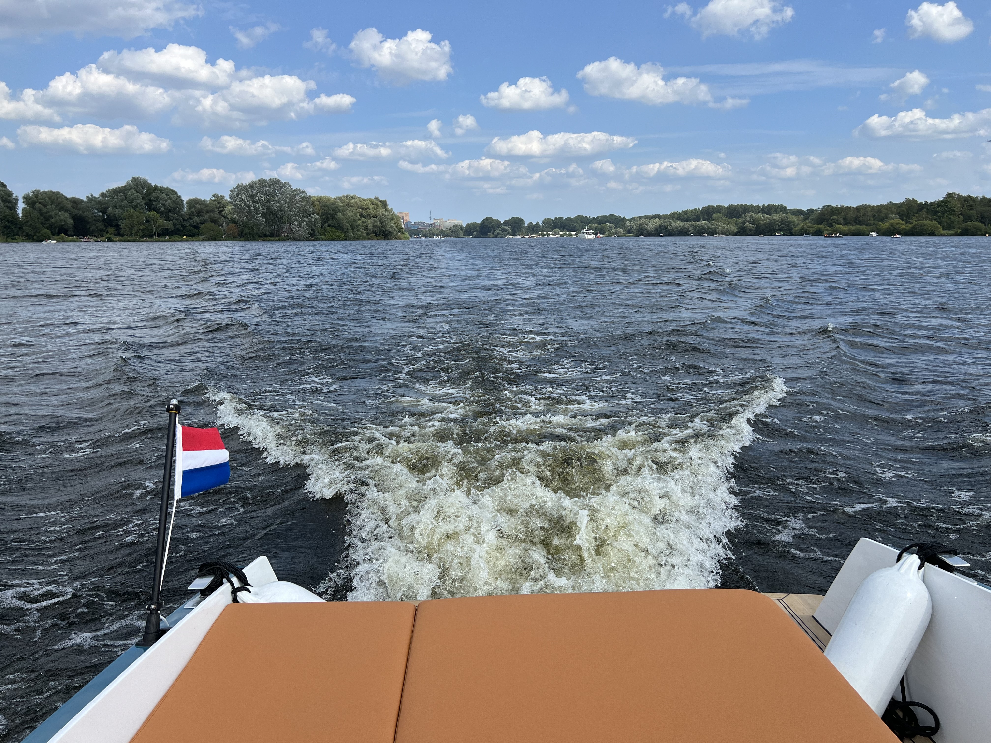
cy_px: 372
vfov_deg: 53.1
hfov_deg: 67.3
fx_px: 744
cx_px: 496
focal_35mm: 26
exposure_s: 1/4444
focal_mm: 5.7
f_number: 1.5
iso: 50
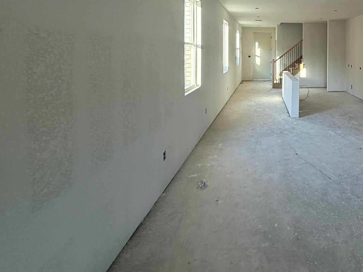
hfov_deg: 64.0
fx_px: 252
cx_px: 300
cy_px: 56
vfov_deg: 53.2
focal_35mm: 24
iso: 100
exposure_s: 1/99
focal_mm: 2.22
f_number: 2.2
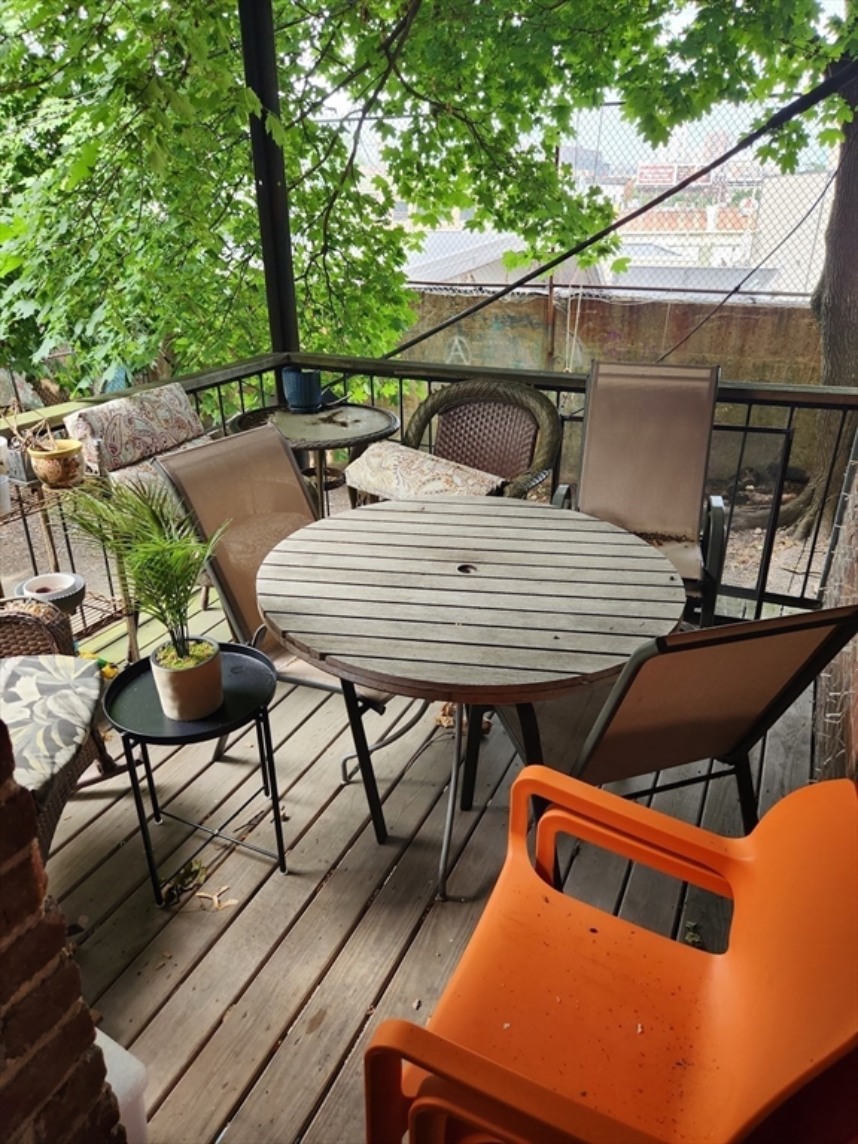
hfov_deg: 58.9
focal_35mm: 23
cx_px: 429
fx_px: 760
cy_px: 572
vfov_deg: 73.9
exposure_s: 1/180
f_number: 1.8
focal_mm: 5.4
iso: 125
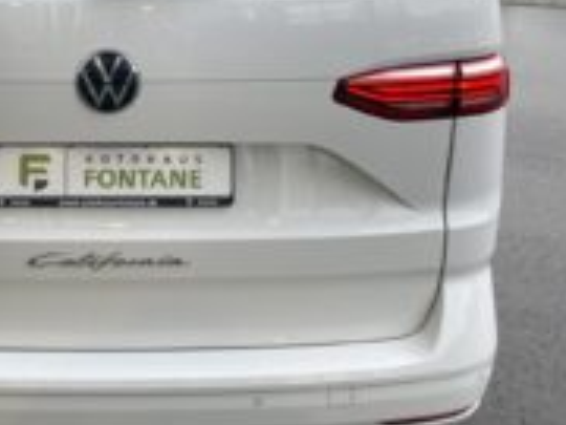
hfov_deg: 35.6
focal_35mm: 52
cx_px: 110
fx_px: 850
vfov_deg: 27.2
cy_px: 54
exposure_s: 1/121
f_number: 1.6
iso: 50
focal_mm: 4.2
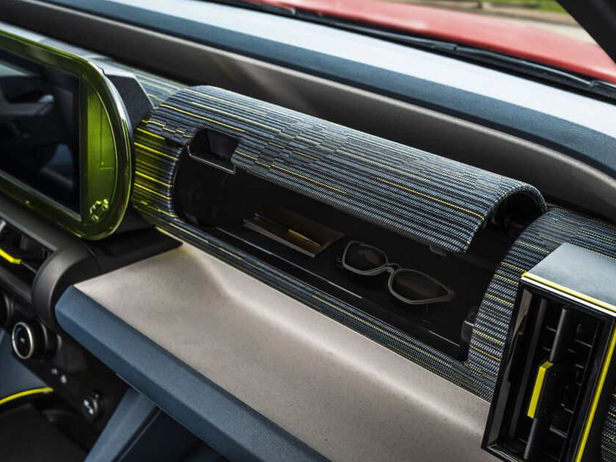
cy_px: 230
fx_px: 747
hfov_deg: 44.8
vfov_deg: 34.3
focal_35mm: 42
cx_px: 317
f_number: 8
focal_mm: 38
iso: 800
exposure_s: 1/60
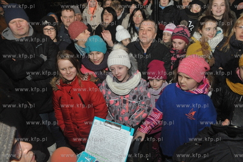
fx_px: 162
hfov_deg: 73.8
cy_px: 81
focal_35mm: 24
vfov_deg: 53.1
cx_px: 122
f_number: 7.1
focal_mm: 24
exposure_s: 1/250
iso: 3200
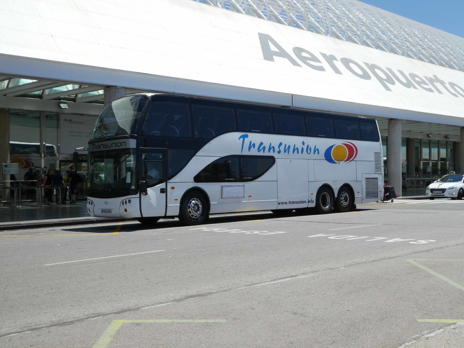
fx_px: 590
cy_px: 174
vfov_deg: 32.9
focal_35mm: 44
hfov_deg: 42.9
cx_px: 232
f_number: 3.9
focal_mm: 7.8
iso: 80
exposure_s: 1/800
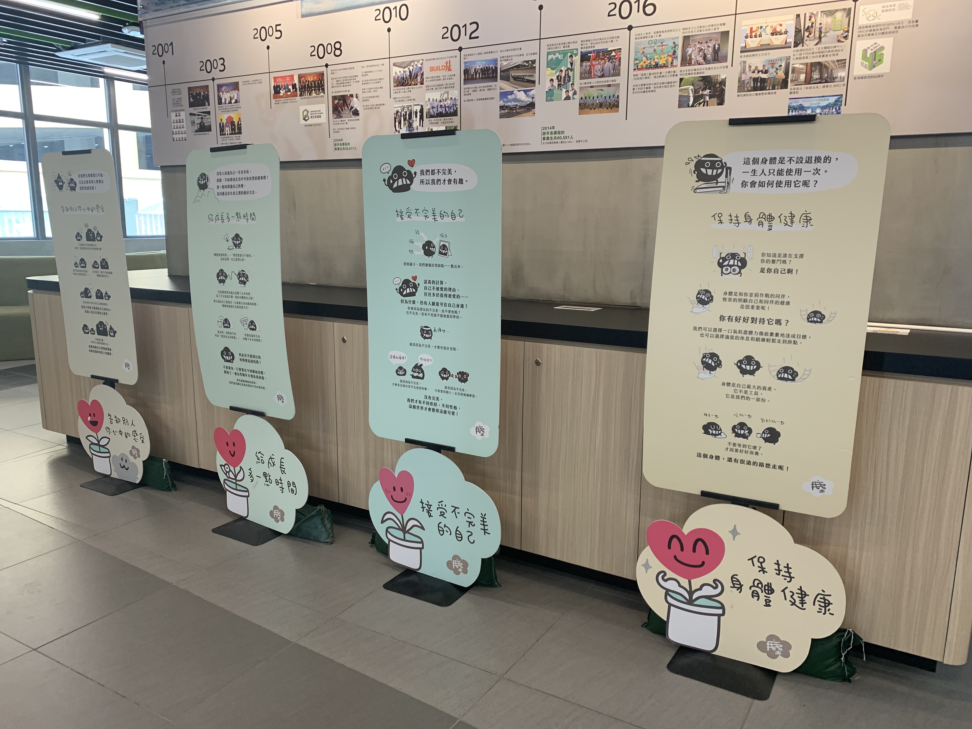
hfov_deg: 65.3
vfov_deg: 51.3
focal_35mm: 27
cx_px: 474
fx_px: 758
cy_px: 378
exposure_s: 1/50
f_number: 1.8
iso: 80
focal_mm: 4.25
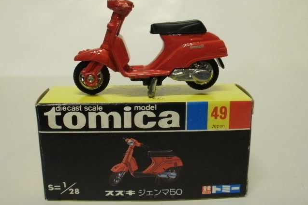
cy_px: 94
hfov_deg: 42.8
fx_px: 393
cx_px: 154
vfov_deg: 29.2
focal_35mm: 46
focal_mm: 7.7
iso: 125
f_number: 4
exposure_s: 1/13
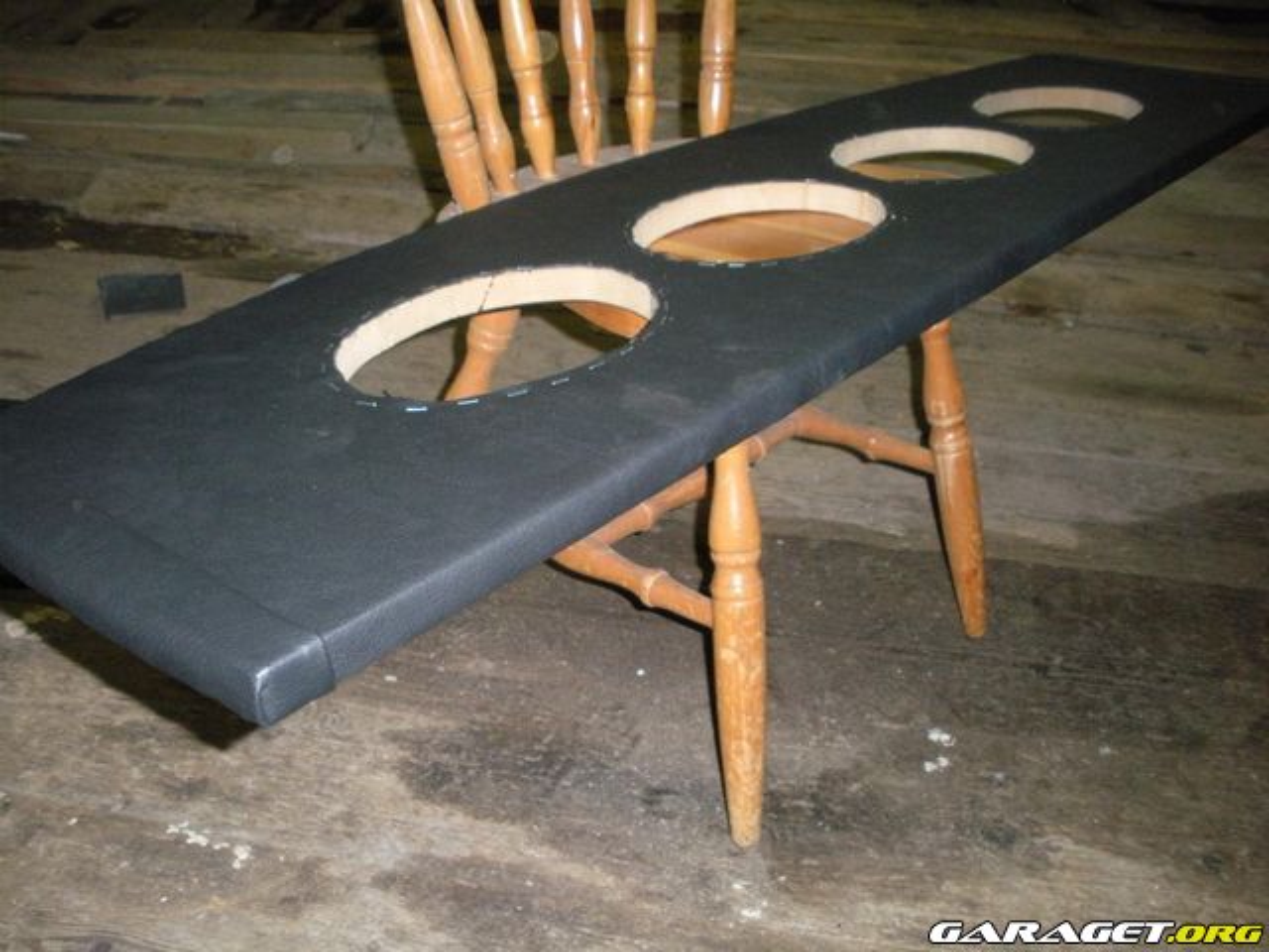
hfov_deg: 51.4
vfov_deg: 39.7
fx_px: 1320
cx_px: 634
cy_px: 476
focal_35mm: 36
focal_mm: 6.3
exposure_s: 1/60
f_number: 3.5
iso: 400
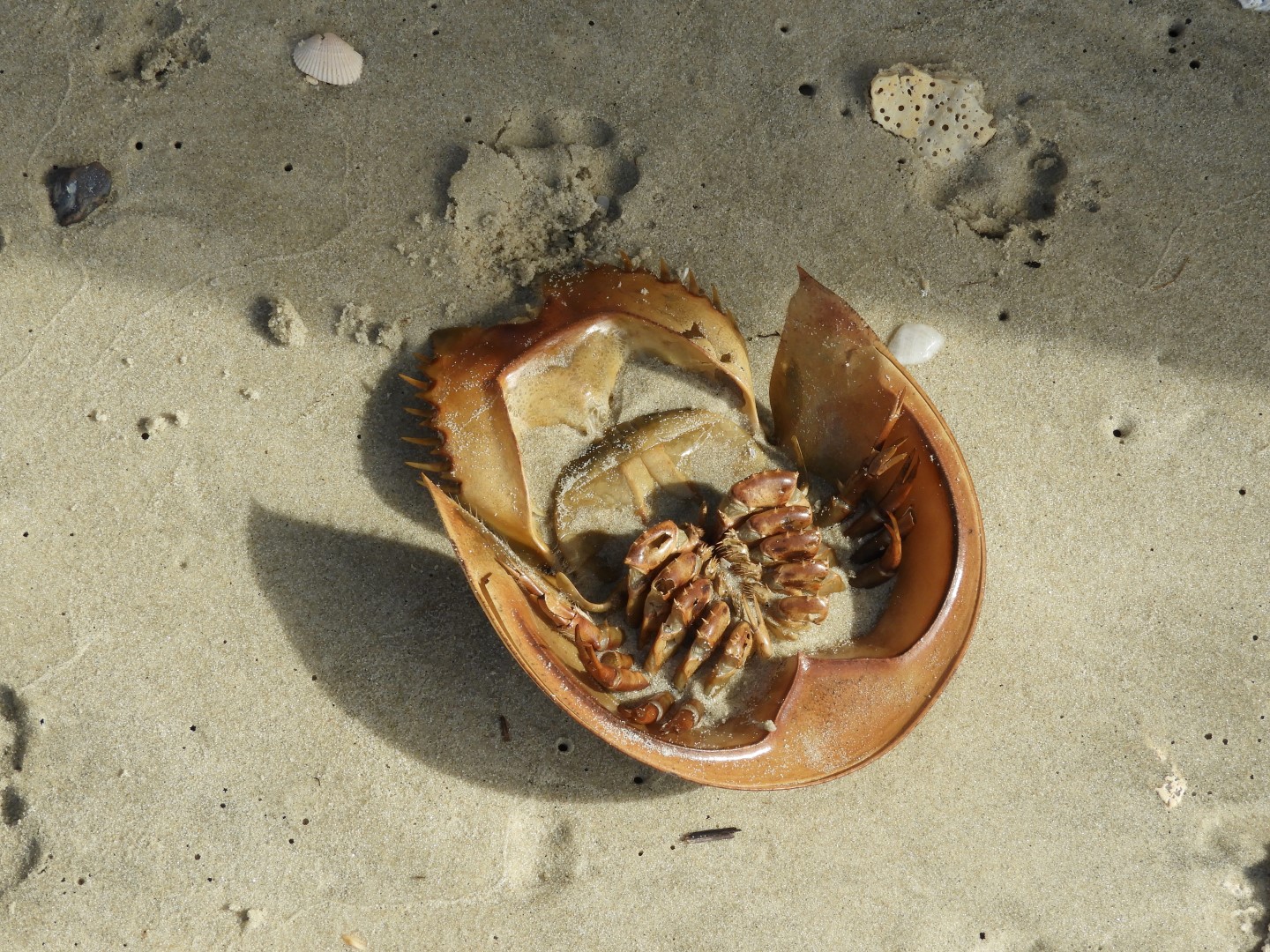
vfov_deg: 11.9
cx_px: 635
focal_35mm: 125
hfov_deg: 15.8
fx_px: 4586
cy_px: 476
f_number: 5
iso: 100
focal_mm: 22.4
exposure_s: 1/320
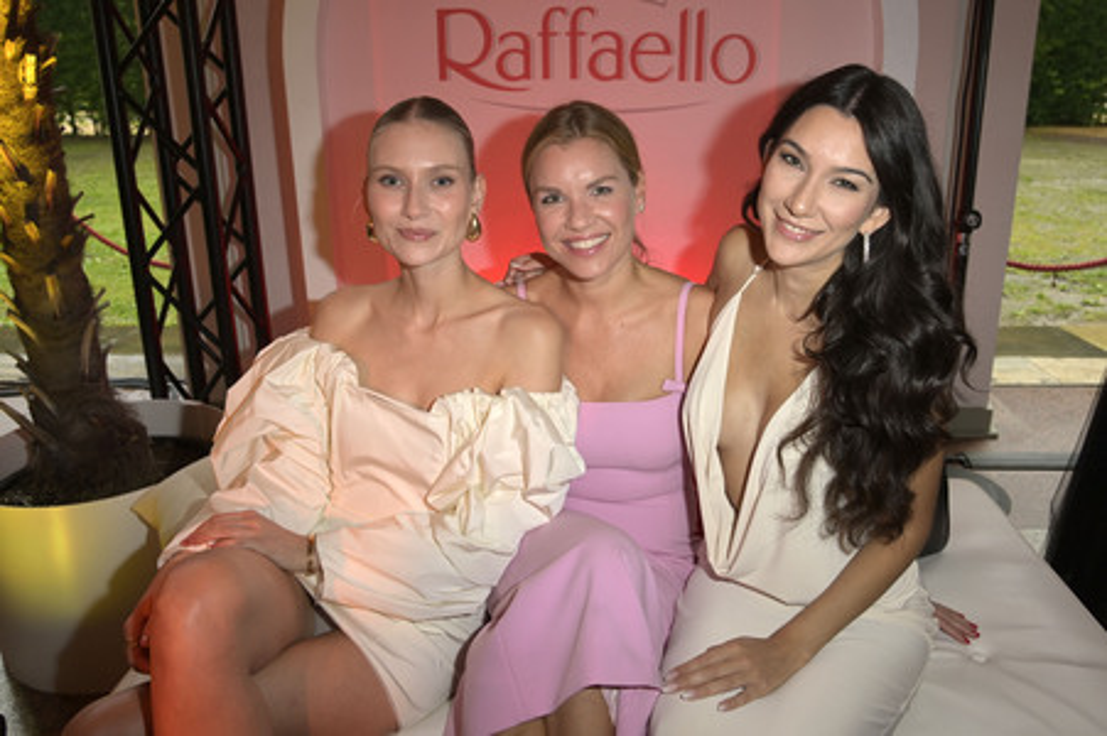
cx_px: 554
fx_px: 737
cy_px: 368
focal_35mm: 24
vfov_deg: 53.1
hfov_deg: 73.8
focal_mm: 24
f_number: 5.6
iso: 640
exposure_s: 1/40
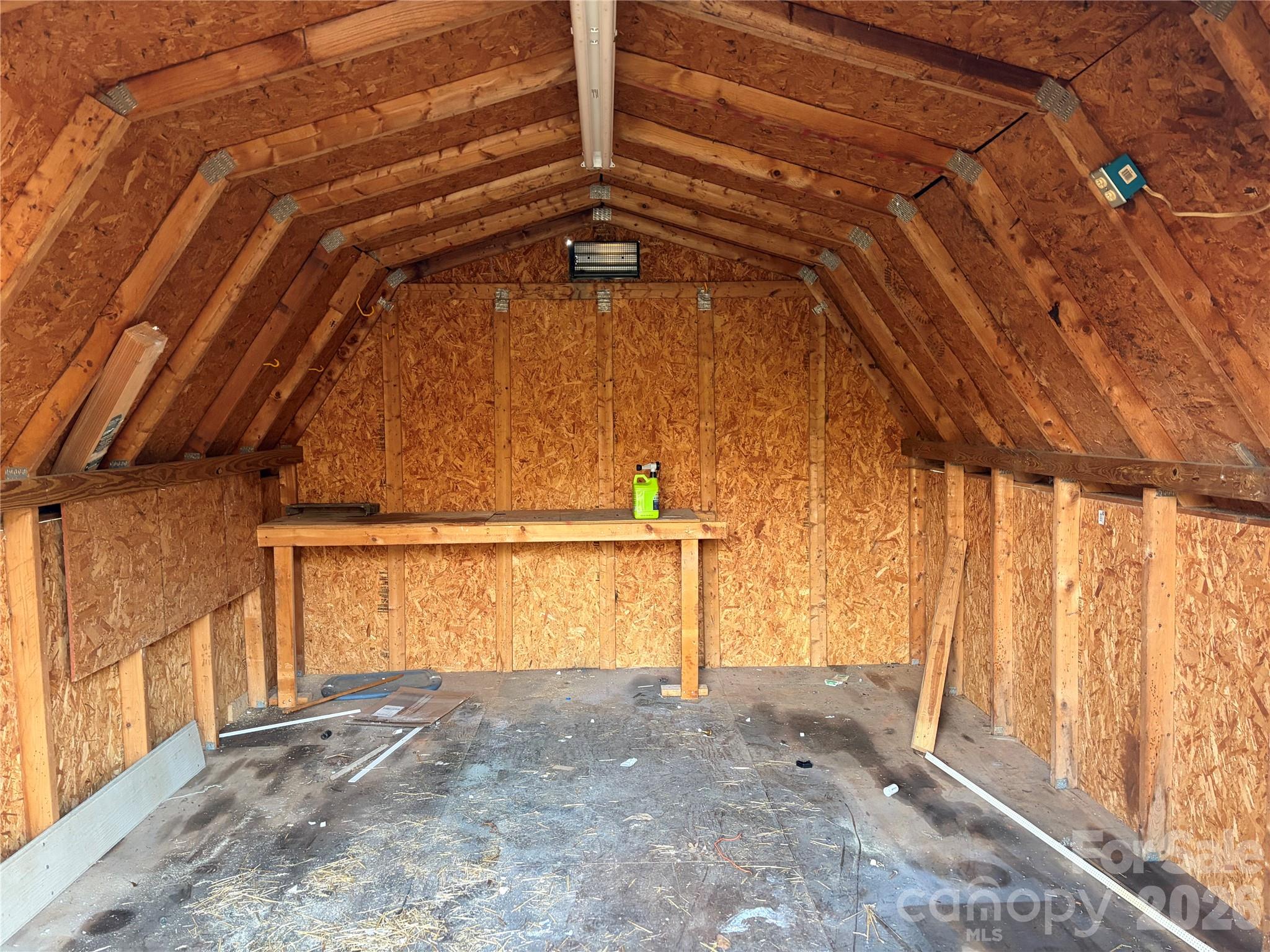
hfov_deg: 67.3
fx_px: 954
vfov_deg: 53.1
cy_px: 476
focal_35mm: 26
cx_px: 635
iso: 320
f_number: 1.6
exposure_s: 1/60
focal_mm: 5.96
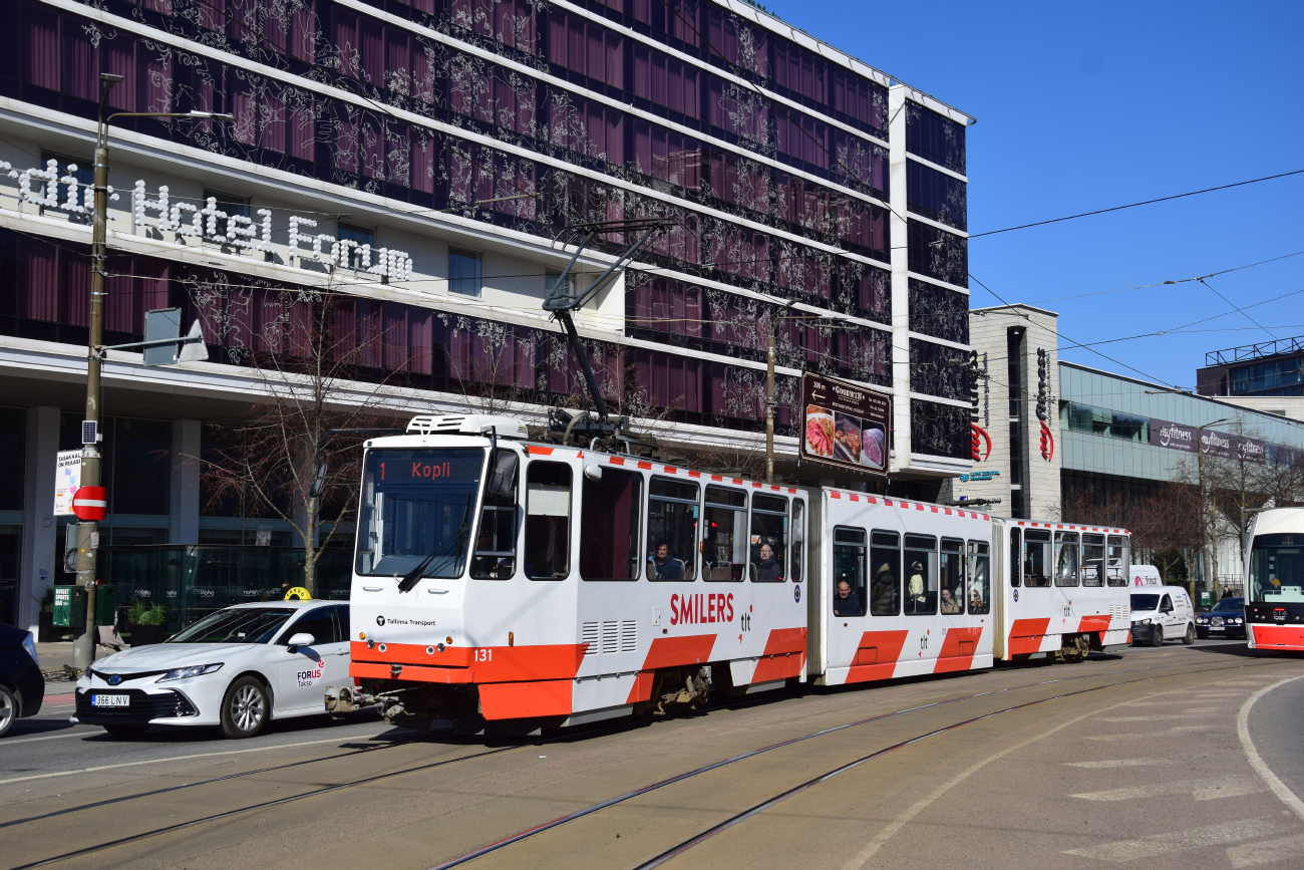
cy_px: 435
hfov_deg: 46.4
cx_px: 652
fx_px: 1521
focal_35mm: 42
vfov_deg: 31.9
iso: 200
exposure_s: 1/1000
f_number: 6.3
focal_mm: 28
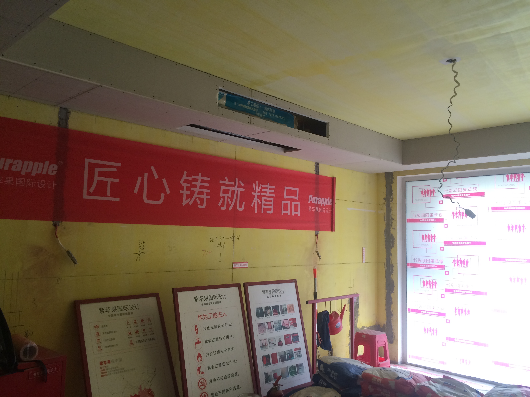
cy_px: 198
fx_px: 444
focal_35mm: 29
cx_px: 265
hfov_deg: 61.7
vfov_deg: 48.2
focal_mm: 4.15
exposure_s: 1/33
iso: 100
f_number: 2.2
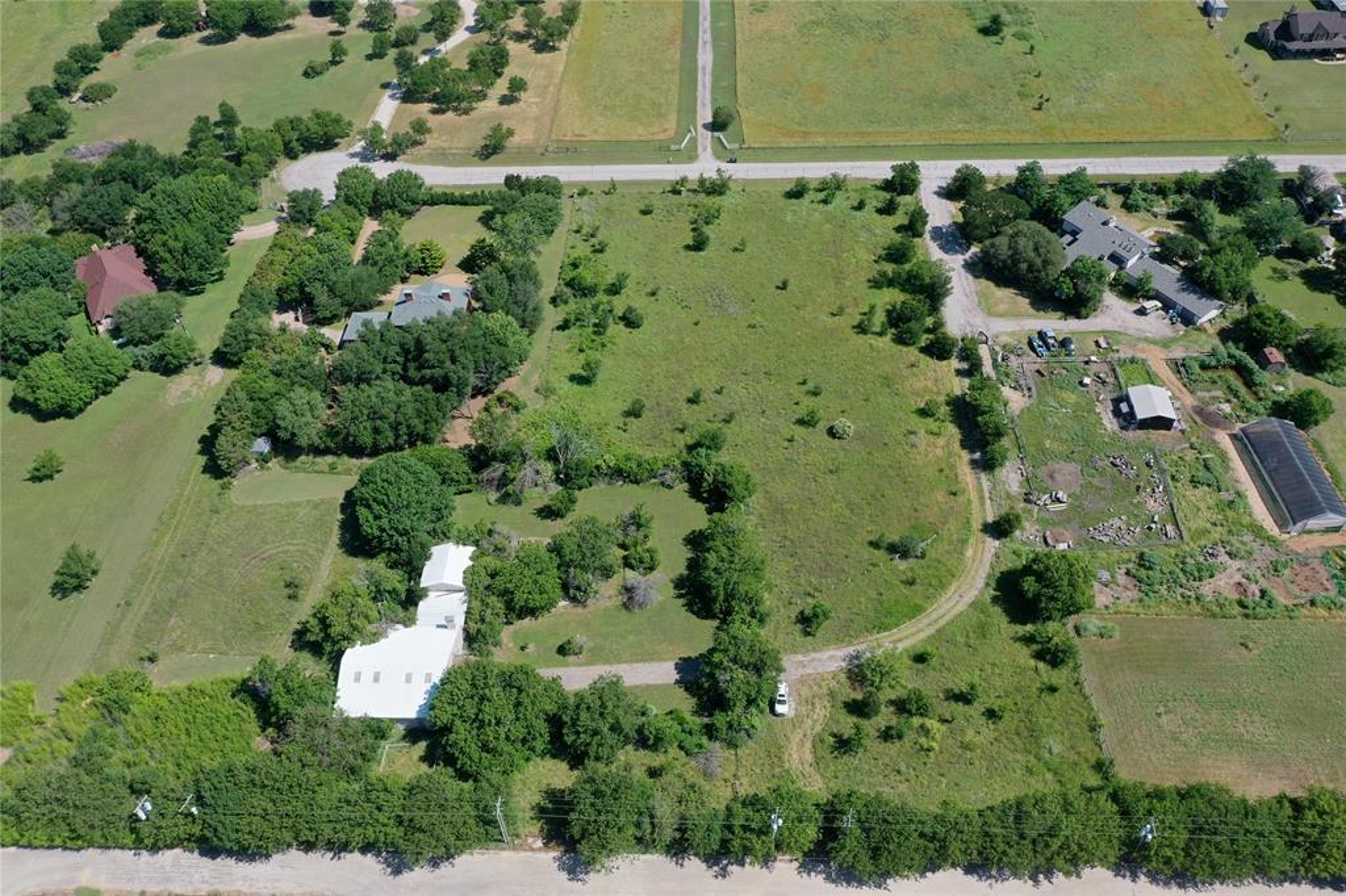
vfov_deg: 46.4
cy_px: 448
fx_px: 1046
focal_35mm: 28
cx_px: 673
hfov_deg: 65.5
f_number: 5.6
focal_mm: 10.26
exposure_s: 1/400
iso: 100
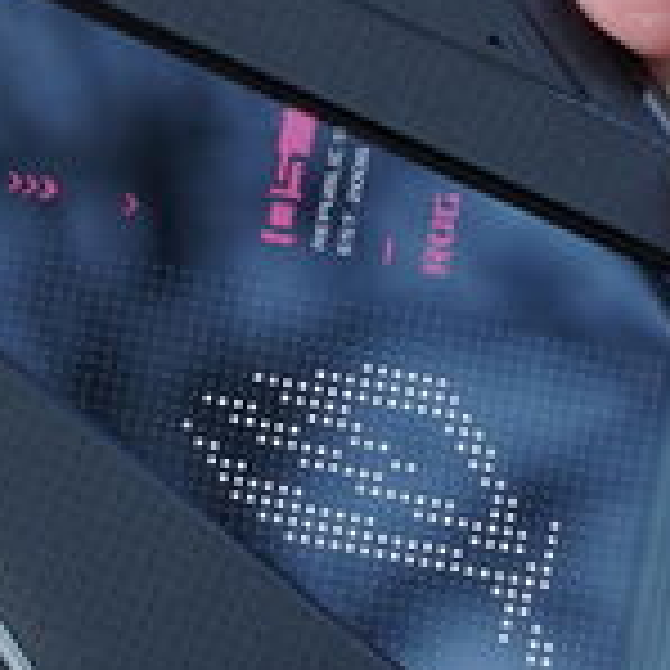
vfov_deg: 7.6
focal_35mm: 231
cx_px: 324
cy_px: 211
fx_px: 5058
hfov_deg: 7.6
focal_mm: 49
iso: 500
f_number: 5.6
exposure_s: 1/160
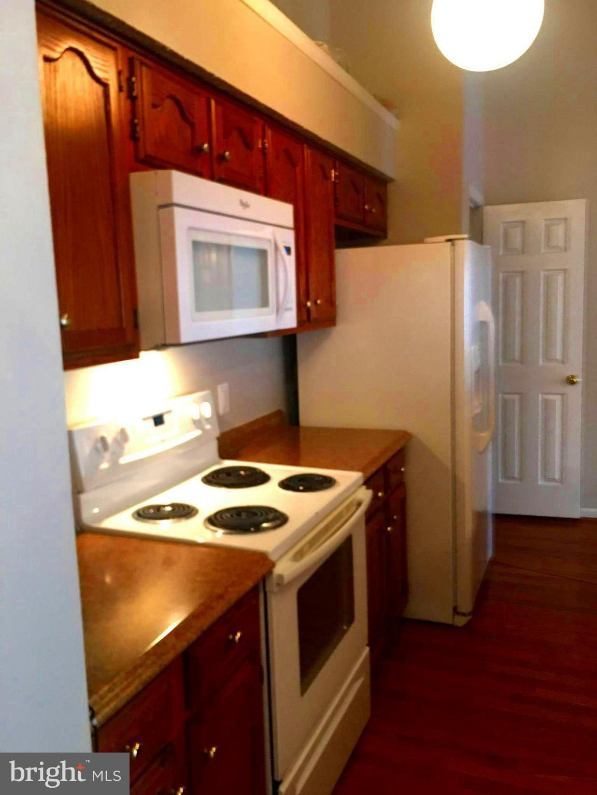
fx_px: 667
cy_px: 398
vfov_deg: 61.7
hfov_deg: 48.2
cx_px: 298
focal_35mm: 29
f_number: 2.2
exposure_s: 1/10
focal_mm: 4.15
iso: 80
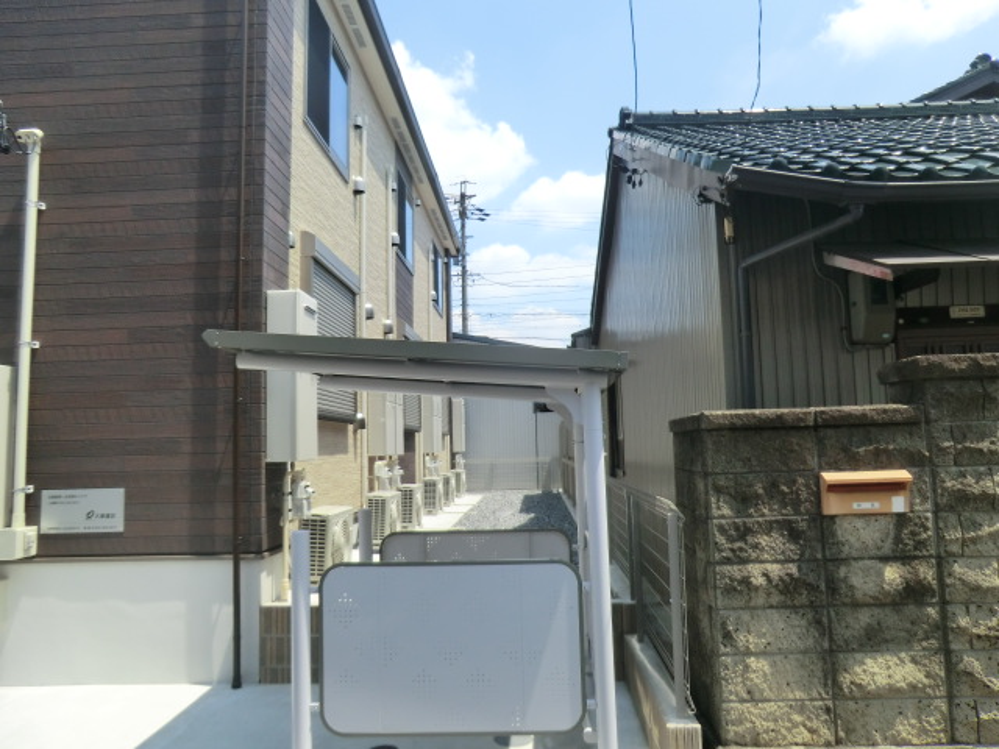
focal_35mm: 24
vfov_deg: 56.8
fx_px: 693
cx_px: 500
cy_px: 374
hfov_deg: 71.6
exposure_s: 1/800
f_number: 3.2
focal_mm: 4.3
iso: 80
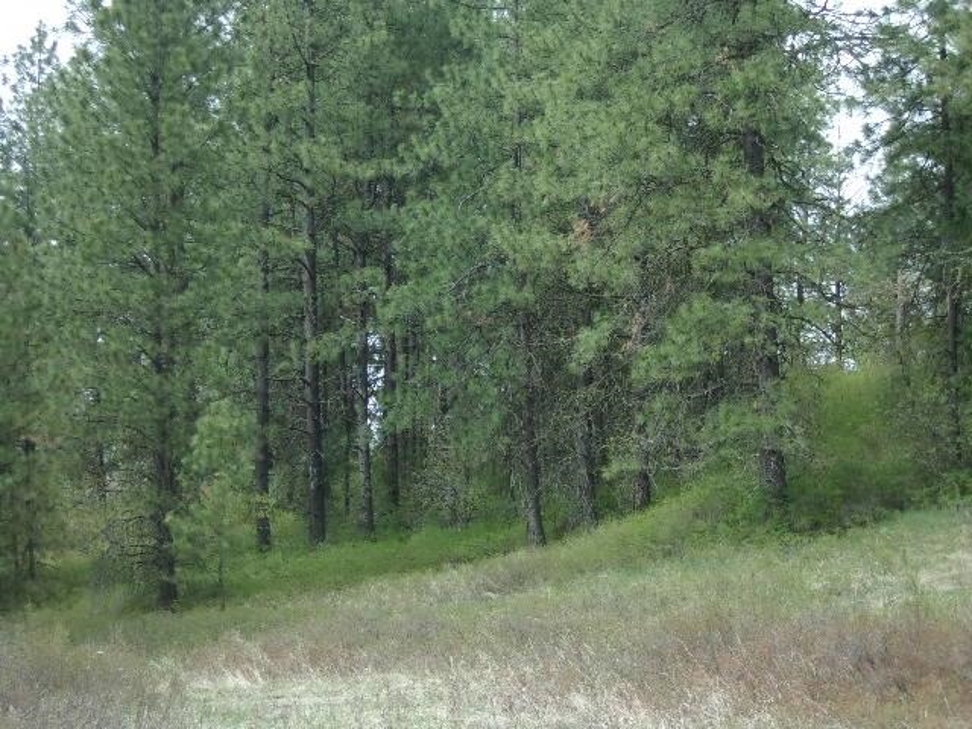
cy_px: 364
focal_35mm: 108
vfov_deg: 13.7
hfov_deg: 18.2
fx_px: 3033
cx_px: 486
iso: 100
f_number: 6.6
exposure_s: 1/60
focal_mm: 19.6
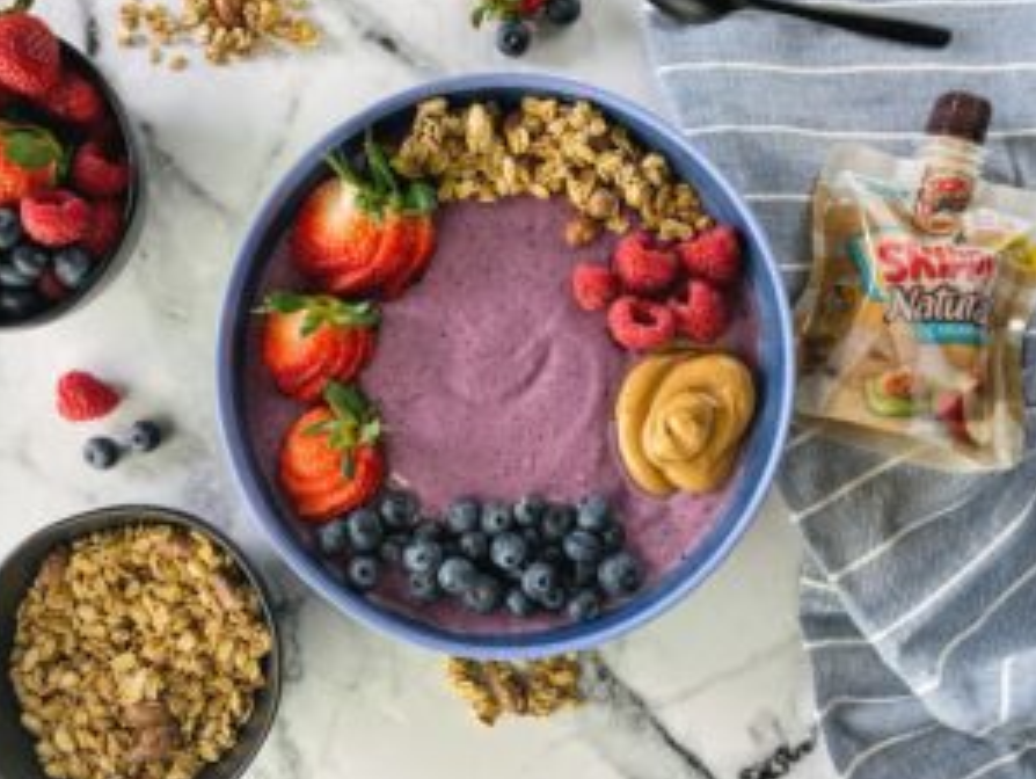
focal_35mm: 30
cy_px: 369
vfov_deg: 46.8
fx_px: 899
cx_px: 480
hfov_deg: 59.9
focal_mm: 4.25
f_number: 1.8
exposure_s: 1/120
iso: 64
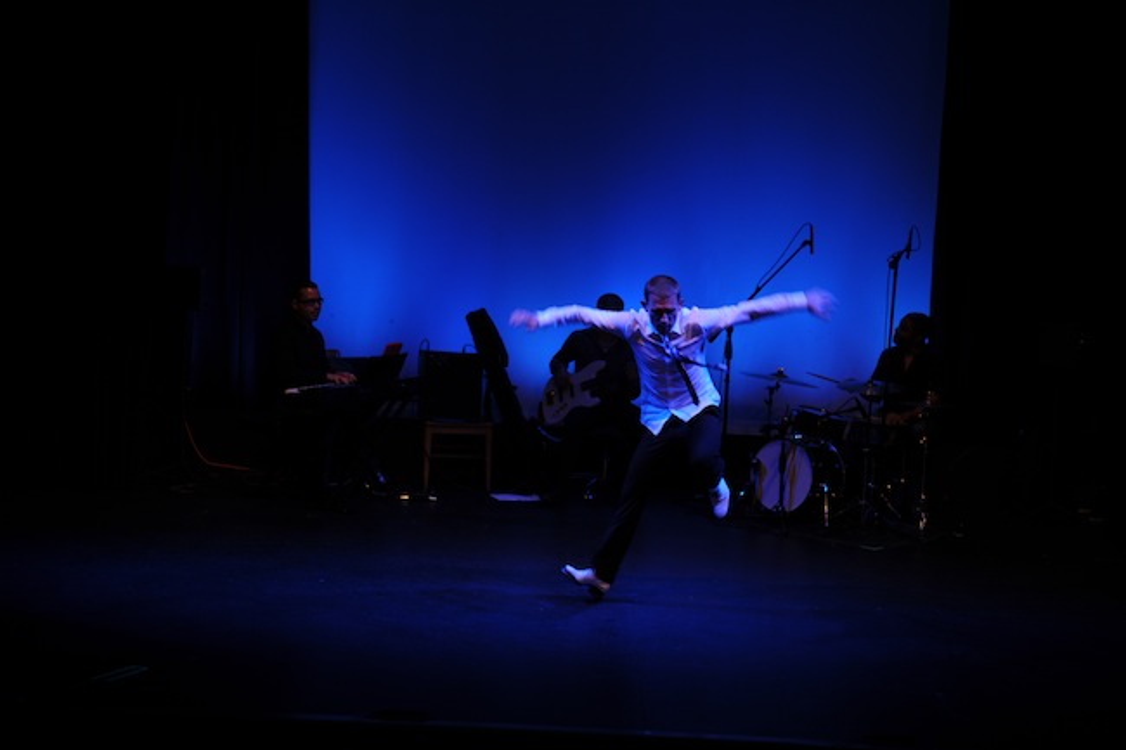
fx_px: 2189
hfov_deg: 28.9
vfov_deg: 19.4
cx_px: 563
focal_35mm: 70
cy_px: 375
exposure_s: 1/60
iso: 1000
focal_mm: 70
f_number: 2.8
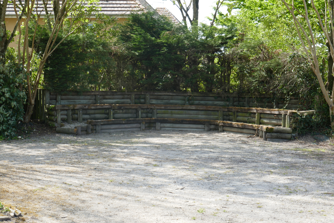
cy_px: 112
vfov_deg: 19.5
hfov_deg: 28.8
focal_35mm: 70
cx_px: 167
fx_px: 649
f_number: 4.5
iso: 125
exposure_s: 1/200
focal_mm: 25.5
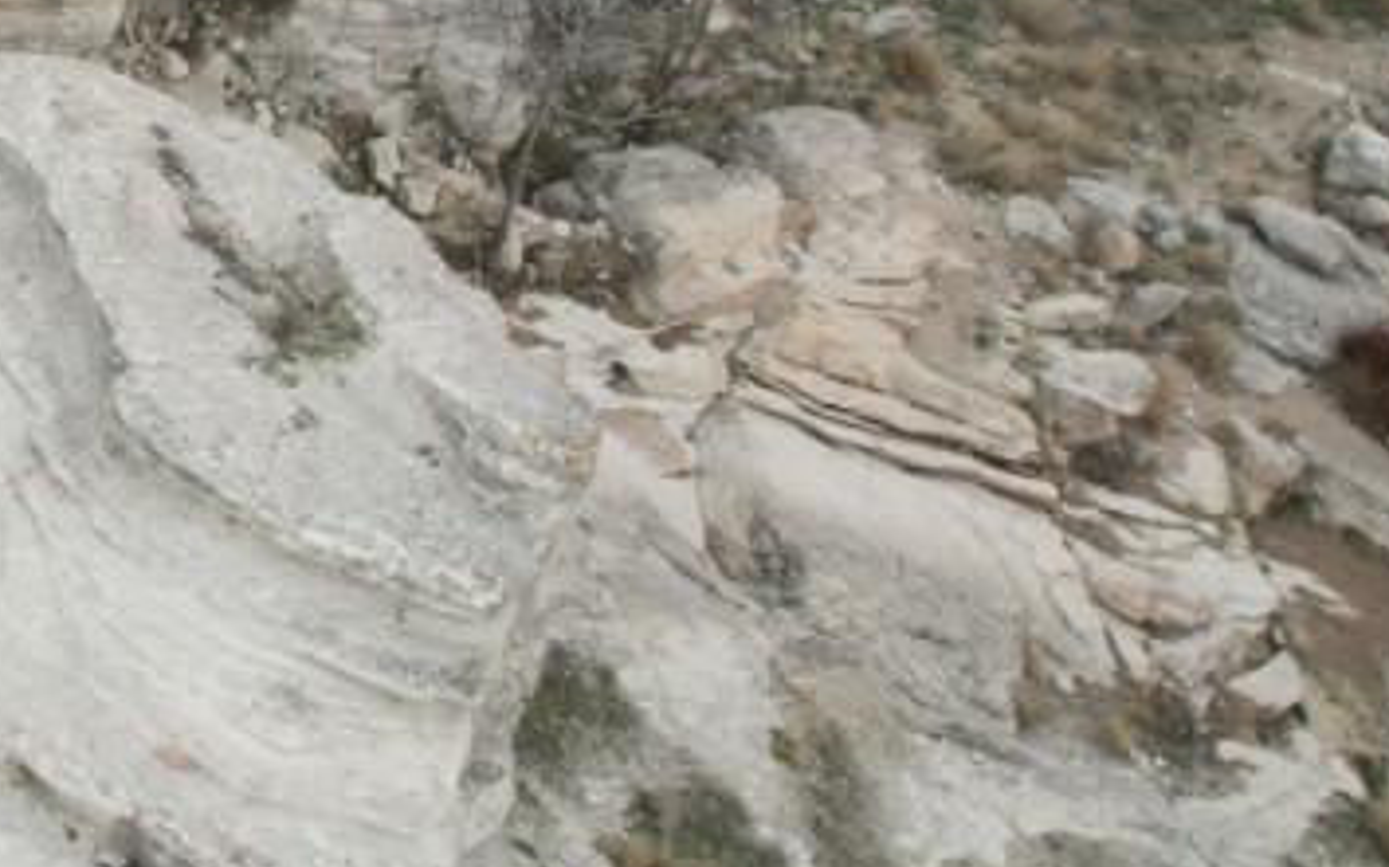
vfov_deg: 17.0
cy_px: -177
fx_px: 2763
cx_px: -565
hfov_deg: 23.7
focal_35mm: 73
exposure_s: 1/1000
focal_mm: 8.38
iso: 100
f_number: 2.8
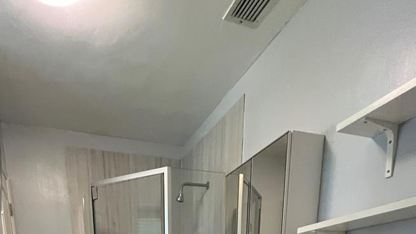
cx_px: 164
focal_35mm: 26
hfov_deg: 71.1
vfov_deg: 27.4
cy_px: 364
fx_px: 287
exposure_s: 1/60
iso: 500
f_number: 1.8
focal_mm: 1.57
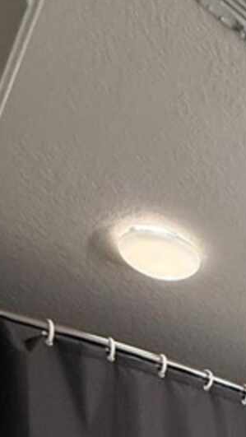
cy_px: 685
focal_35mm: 49
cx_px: 415
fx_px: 568
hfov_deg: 19.6
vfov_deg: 26.8
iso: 400
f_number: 2.2
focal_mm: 2.22
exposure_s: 1/60
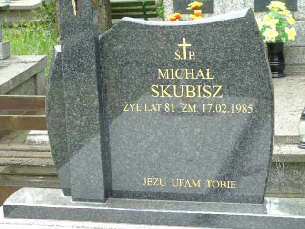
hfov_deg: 20.9
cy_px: 114
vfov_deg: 15.7
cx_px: 152
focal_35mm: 94
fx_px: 828
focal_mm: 17
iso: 80
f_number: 4.3
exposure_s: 1/50
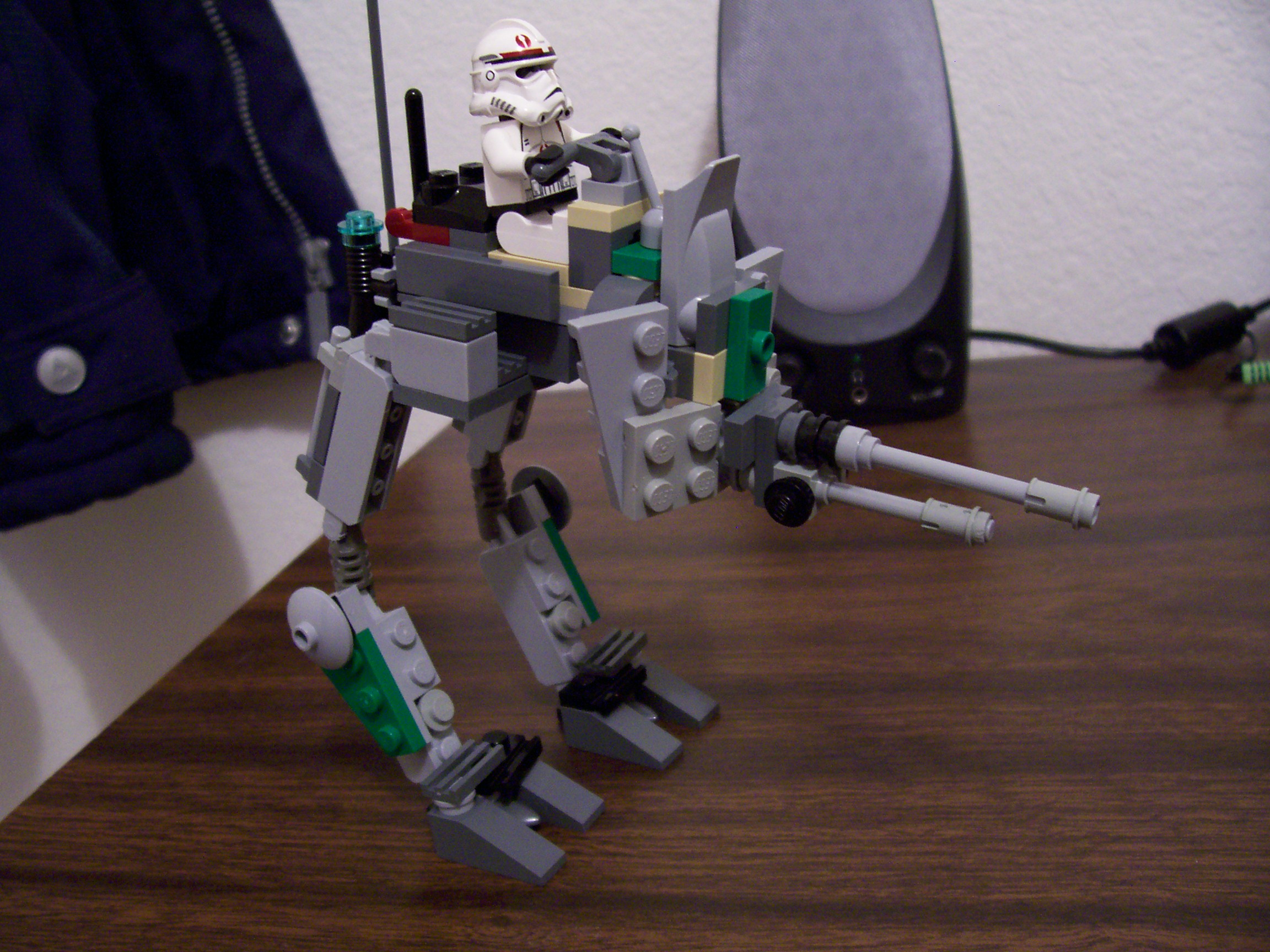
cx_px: 635
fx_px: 1247
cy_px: 476
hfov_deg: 54.0
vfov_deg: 41.8
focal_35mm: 34
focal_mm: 5.6
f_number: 2.7
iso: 160
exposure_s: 1/8
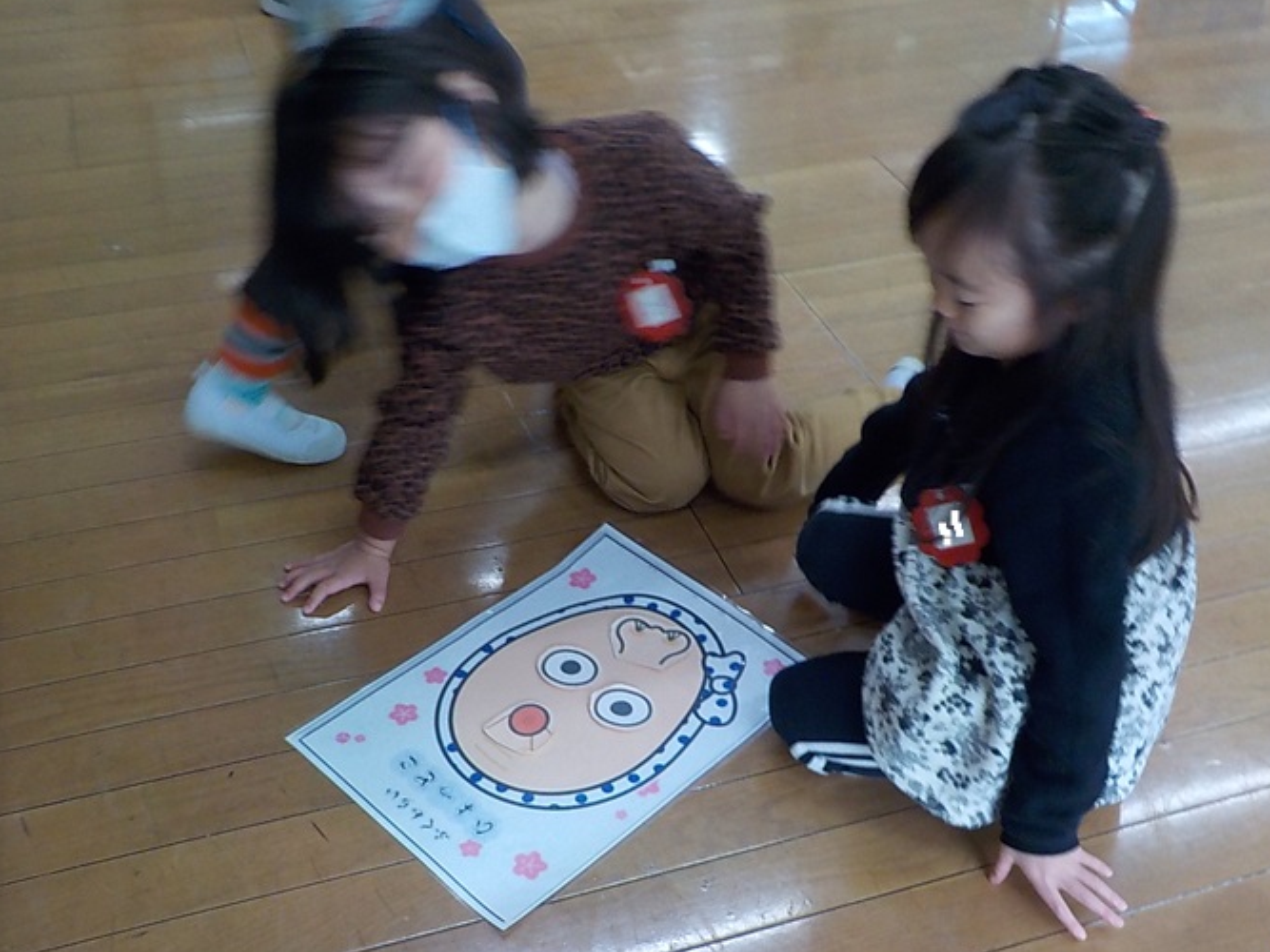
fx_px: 1321
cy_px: 554
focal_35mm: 36
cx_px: 621
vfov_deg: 39.5
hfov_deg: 51.4
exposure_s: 1/30
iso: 250
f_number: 3.3
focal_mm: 4.1
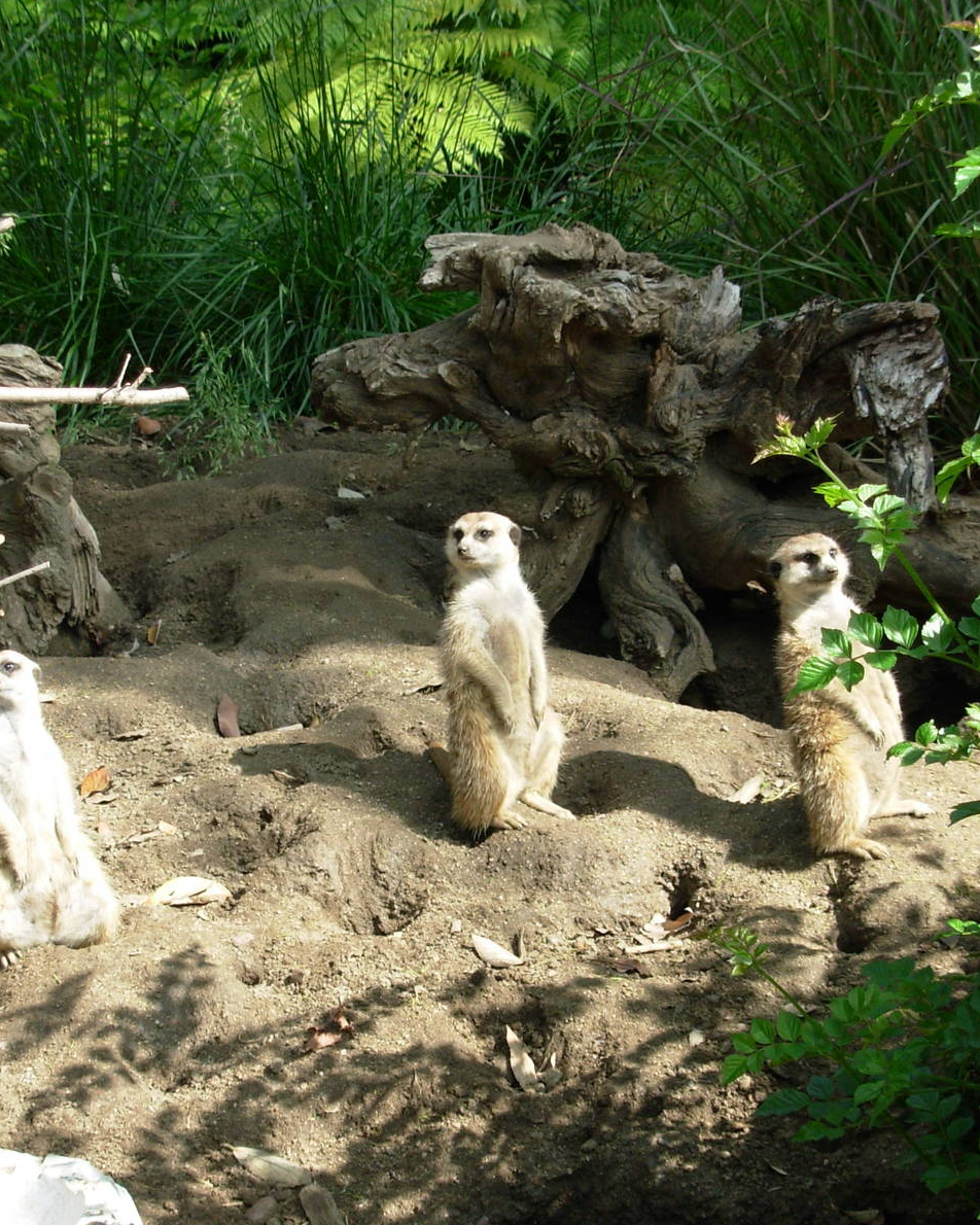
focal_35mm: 84
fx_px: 3045
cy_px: 615
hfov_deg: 18.3
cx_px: 476
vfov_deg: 22.7
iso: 50
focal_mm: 10.5
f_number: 3.4
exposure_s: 1/235
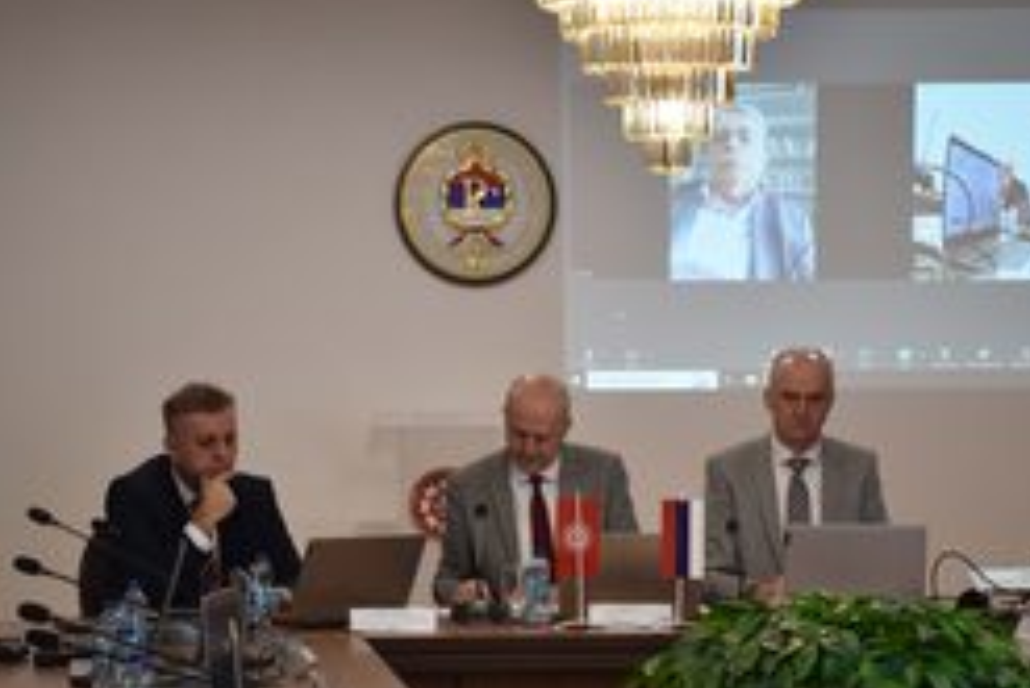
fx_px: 4065
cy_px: 450
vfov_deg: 9.7
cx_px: 538
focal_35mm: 142
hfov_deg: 14.4
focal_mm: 60
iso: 500
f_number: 5
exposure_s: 1/60
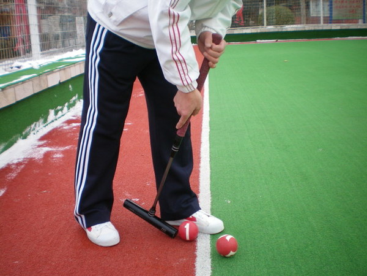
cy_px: 138
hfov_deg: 49.0
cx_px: 184
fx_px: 403
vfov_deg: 37.7
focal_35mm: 38
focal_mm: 6.3
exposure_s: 1/125
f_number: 3.1
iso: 64
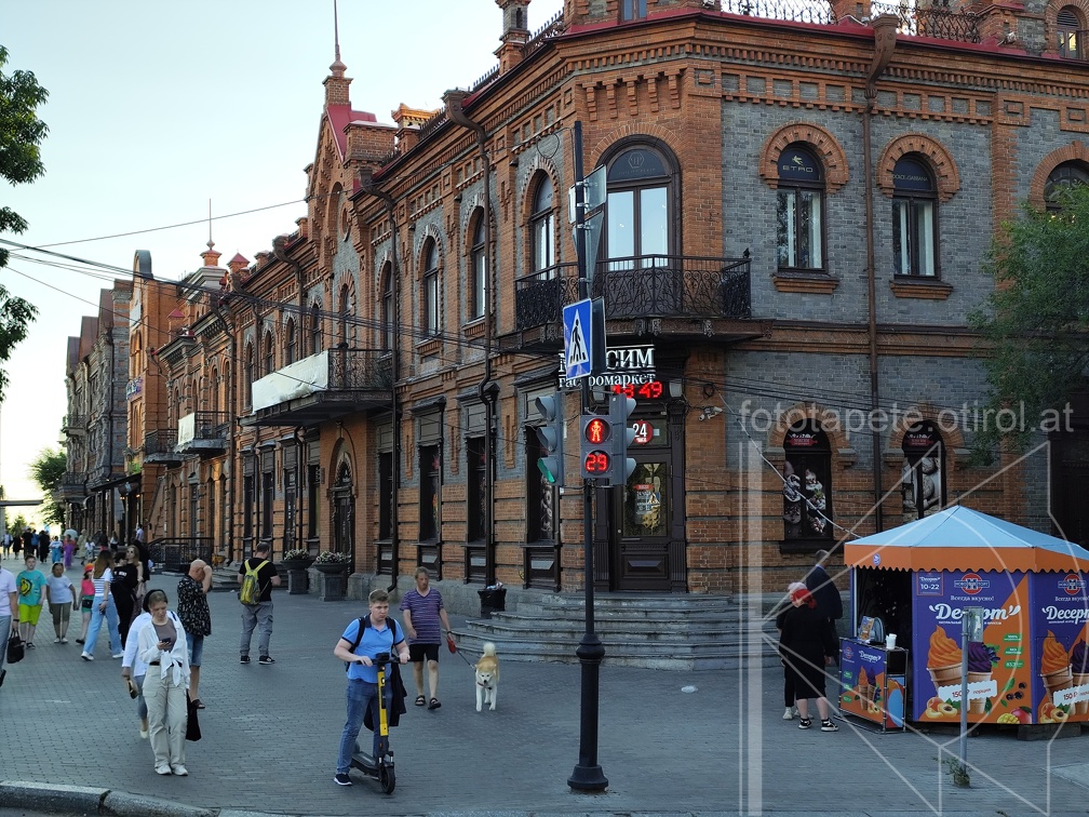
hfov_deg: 41.2
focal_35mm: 46
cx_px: 544
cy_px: 408
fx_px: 1447
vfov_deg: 31.5
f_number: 1.65
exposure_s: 1/498
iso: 50
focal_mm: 6.19
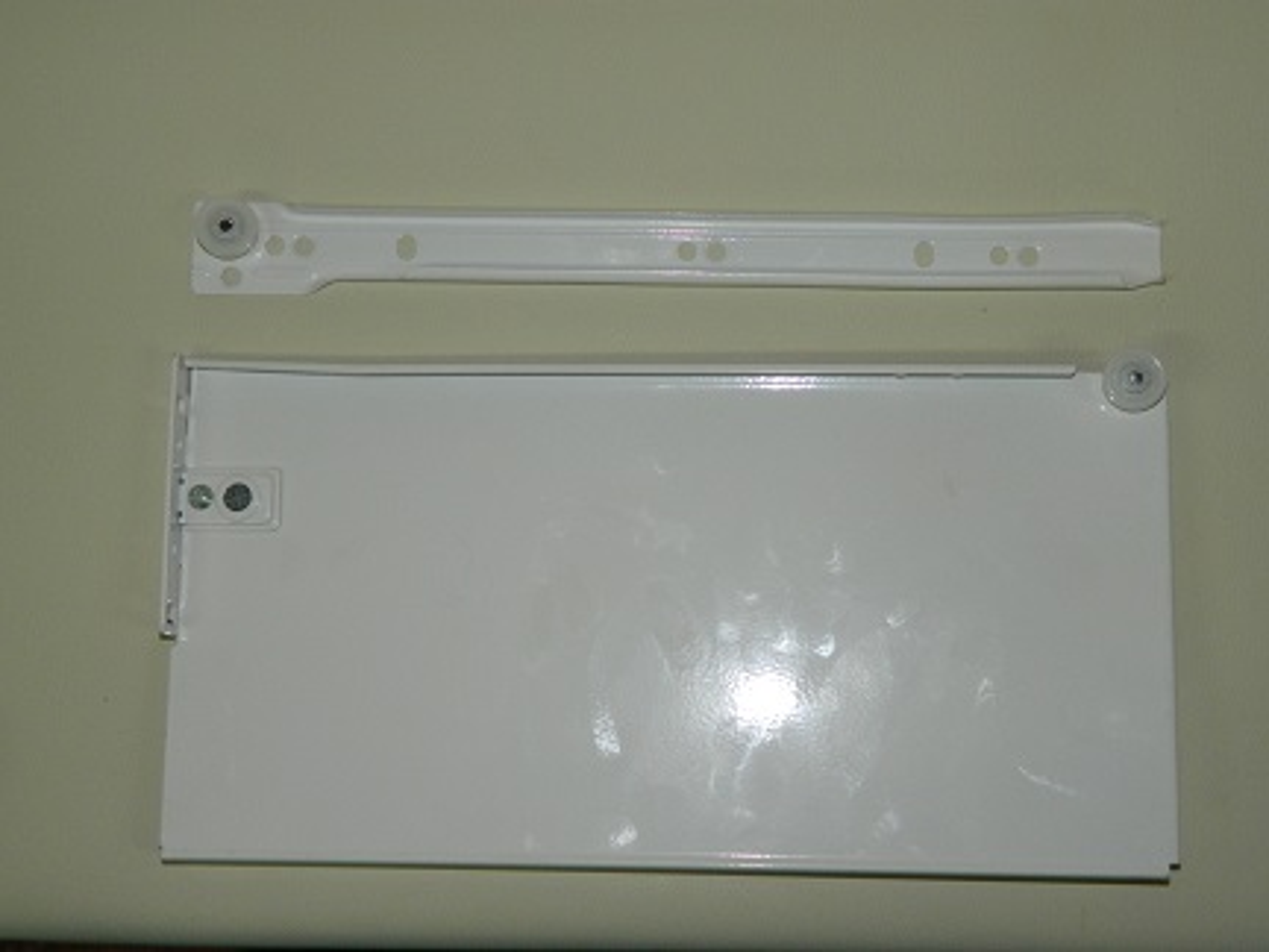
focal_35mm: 57
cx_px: 634
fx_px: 2090
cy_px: 476
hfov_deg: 33.8
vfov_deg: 25.7
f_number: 3.8
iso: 200
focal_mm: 10.2
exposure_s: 1/50
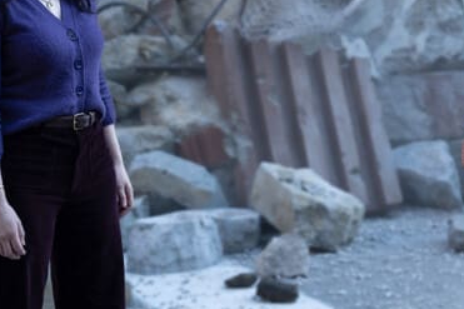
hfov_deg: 21.9
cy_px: 28
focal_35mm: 93
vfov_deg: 14.5
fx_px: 1198
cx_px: 270
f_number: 4
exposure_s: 1/160
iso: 400
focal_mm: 46
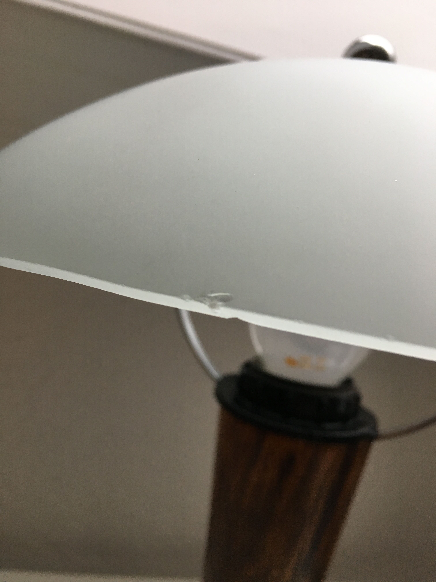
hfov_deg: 48.2
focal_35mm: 29
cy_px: 291
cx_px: 218
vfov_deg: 61.7
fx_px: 487
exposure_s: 1/33
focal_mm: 4.15
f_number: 2.2
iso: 50
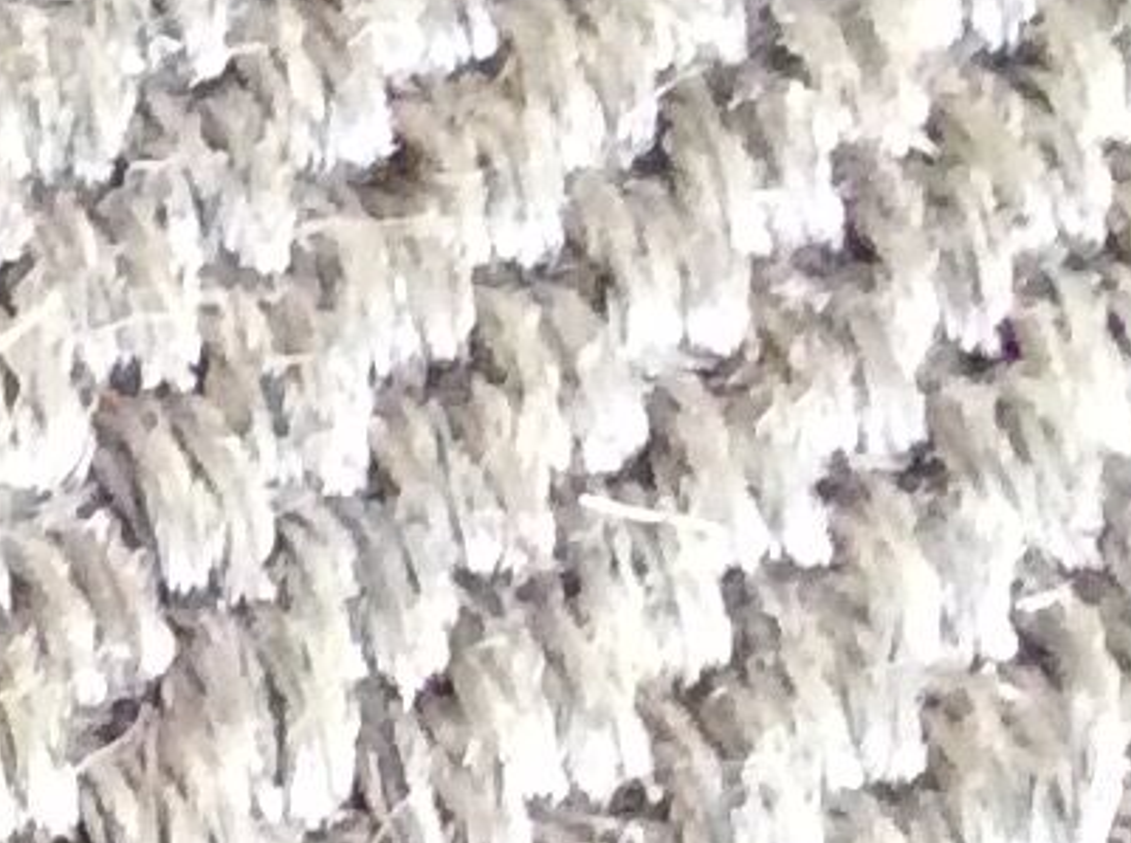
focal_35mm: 207
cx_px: -2301
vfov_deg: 6.9
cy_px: -744
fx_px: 6749
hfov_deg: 8.1
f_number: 2.4
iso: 320
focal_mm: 3.3
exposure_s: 1/25
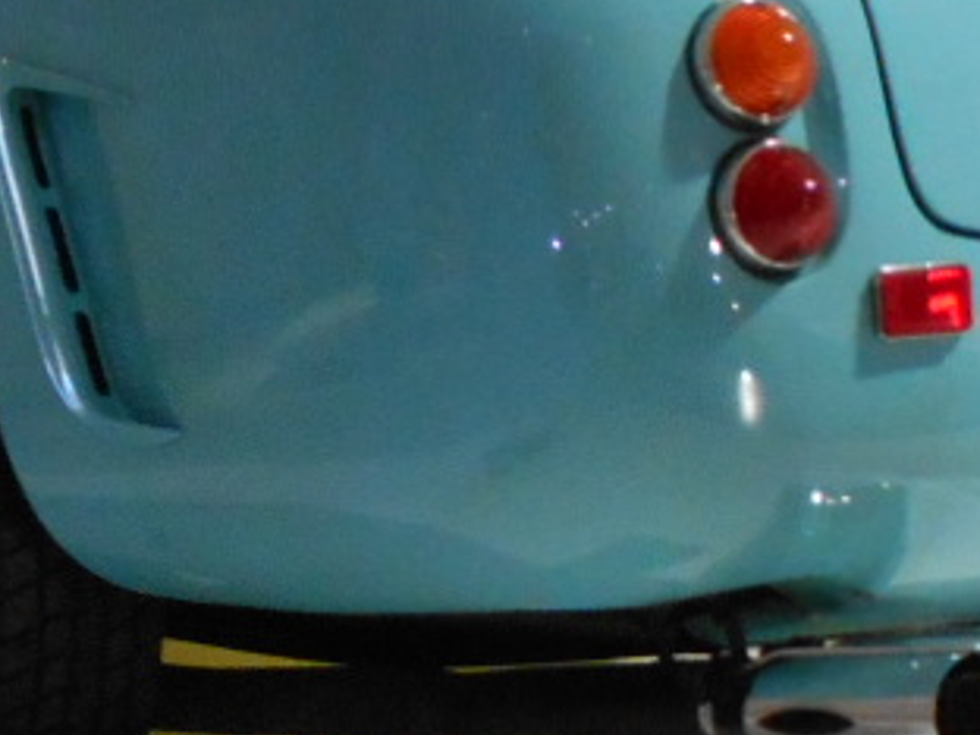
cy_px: 455
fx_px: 4360
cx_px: 188
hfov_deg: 12.8
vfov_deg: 9.6
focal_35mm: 154
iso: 360
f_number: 3.4
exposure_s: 1/30
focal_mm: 5.1
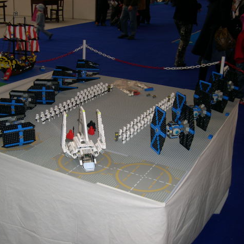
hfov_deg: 37.4
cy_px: 122
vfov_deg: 37.6
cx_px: 99
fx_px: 359
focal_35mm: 45
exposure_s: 1/60
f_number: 2.8
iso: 100
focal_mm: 8
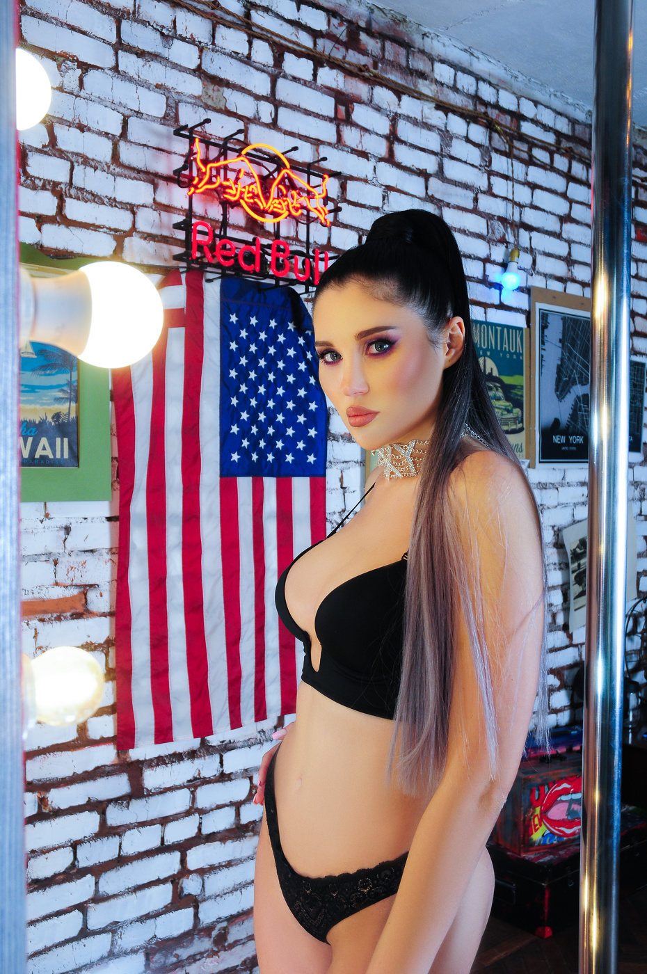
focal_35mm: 38
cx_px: 324
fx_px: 1013
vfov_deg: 51.3
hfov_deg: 35.4
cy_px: 487
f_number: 5.6
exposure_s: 1/100
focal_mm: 25
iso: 320
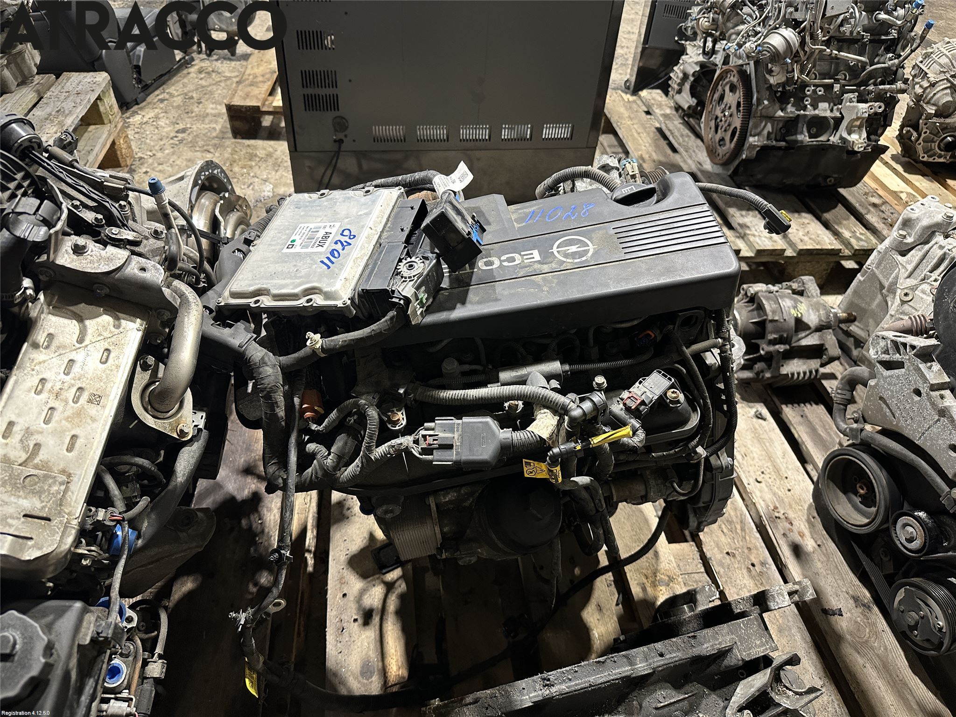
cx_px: 478
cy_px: 358
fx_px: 663
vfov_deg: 56.8
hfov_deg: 71.6
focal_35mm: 24
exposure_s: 1/50
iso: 250
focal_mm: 6.86
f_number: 1.78
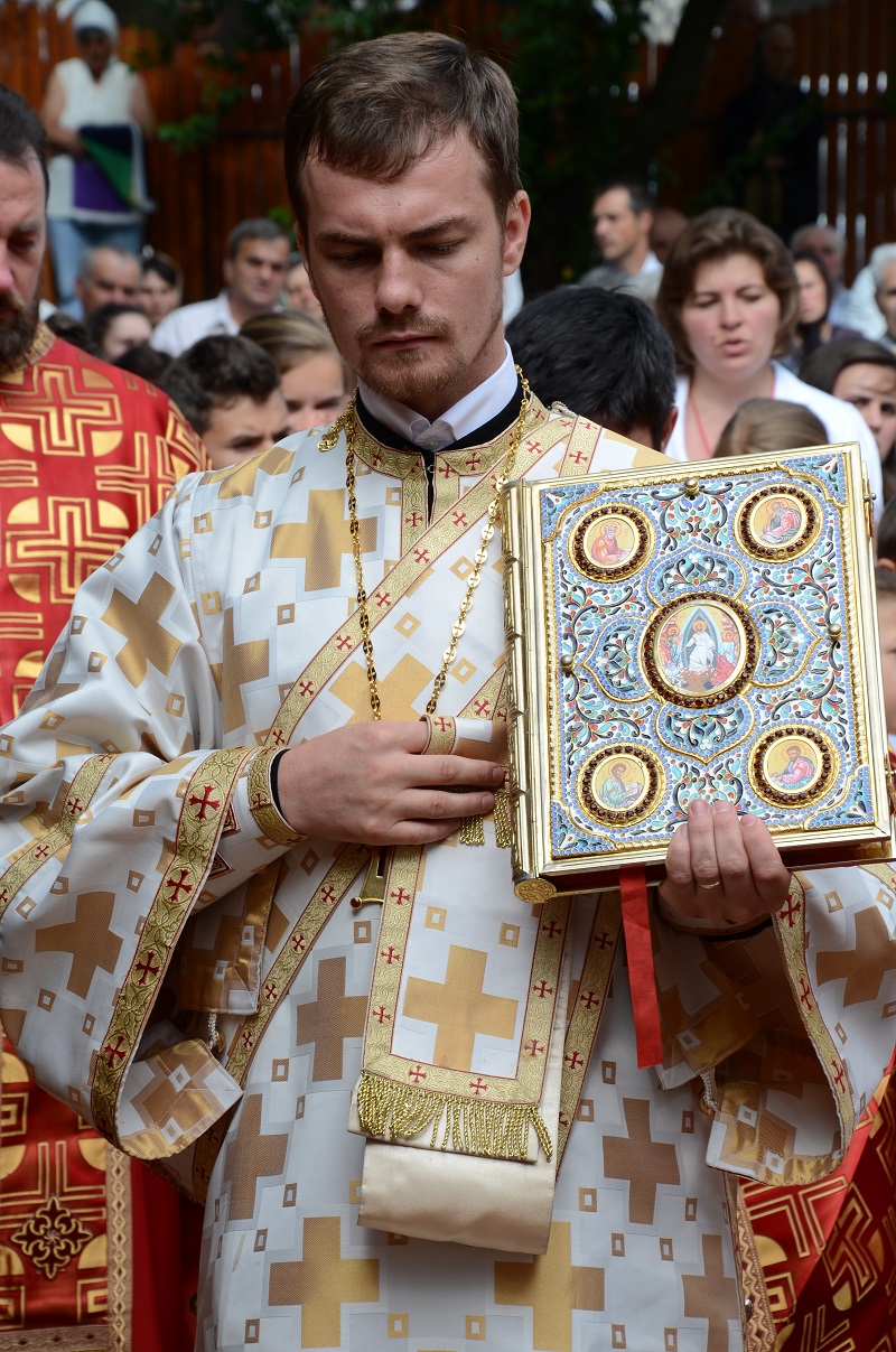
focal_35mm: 135
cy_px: 676
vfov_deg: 15.2
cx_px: 448
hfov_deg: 10.1
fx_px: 5060
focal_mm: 90
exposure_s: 1/100
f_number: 9
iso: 100
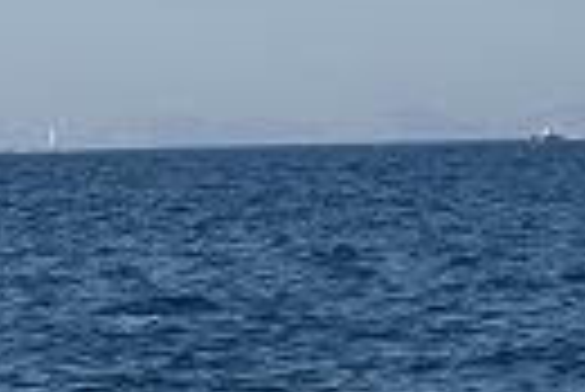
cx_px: -688
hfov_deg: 3.8
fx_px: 8752
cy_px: 178
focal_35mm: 538
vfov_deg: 2.6
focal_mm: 70
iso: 100
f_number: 4.5
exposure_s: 1/1250
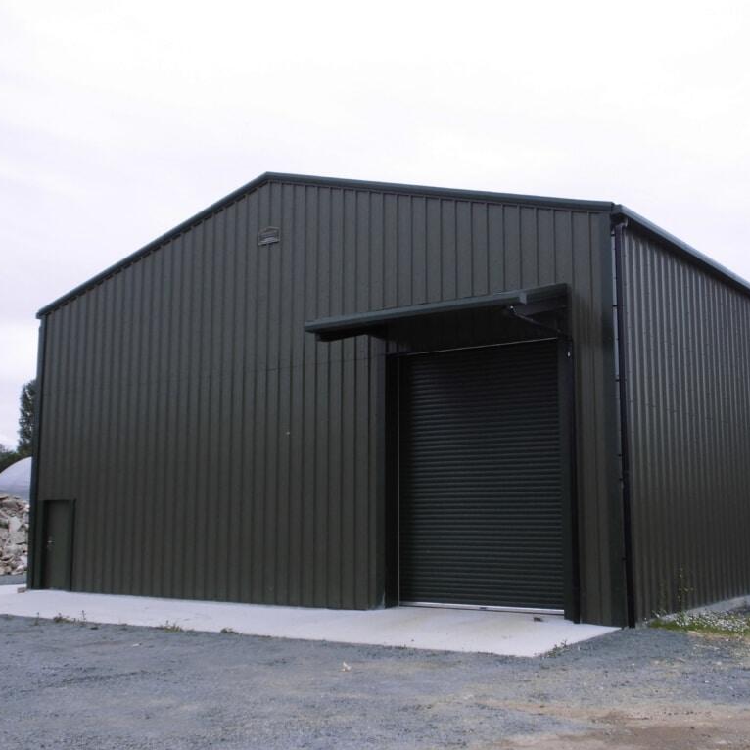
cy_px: 375
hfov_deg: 42.6
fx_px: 956
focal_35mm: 39
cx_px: 446
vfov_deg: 42.8
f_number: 3.6
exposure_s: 1/500
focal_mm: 6
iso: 64
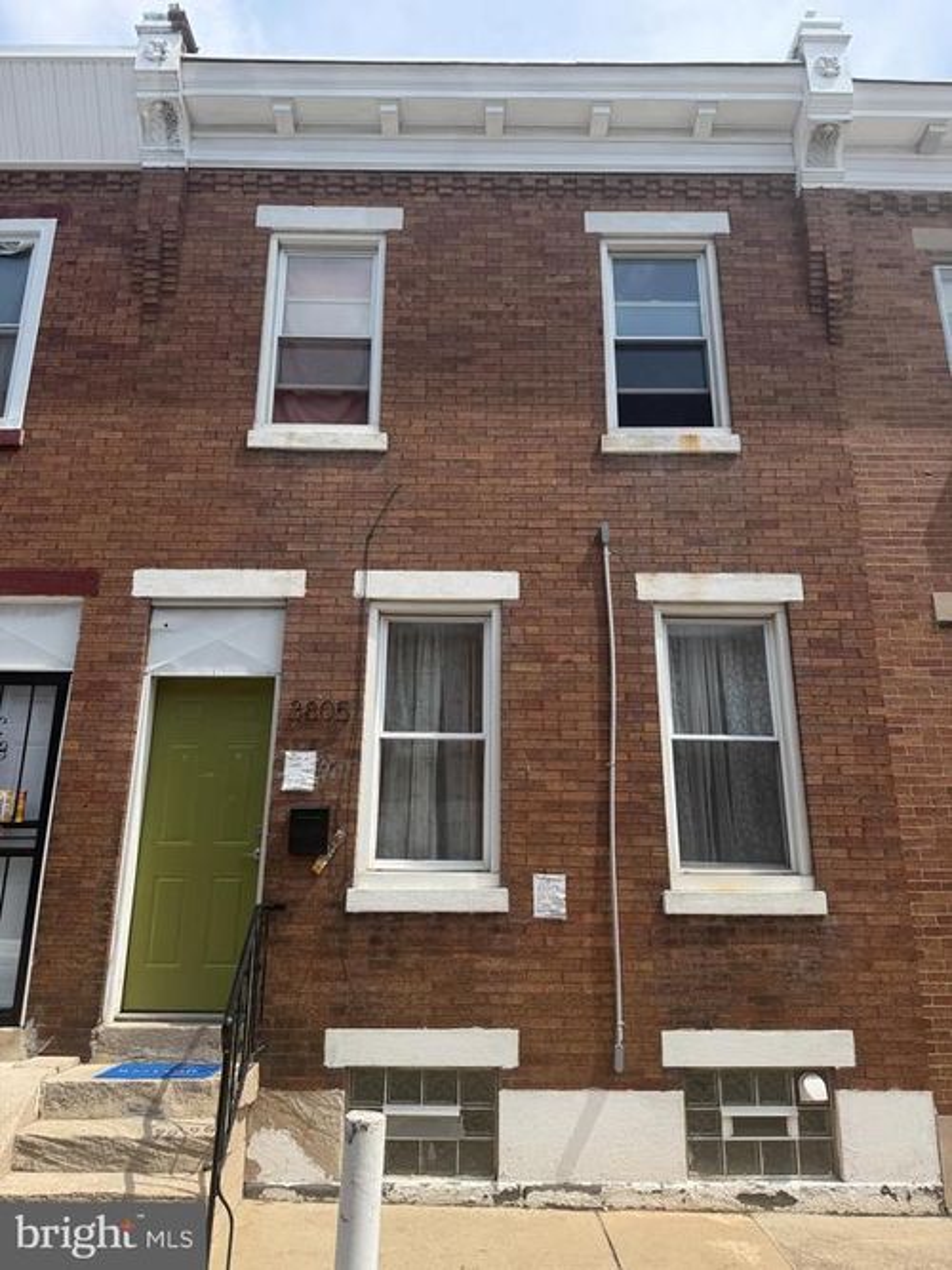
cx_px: 476
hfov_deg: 56.8
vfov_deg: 71.6
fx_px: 880
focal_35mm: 24
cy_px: 635
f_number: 1.78
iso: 80
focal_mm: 6.76
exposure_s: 1/4167
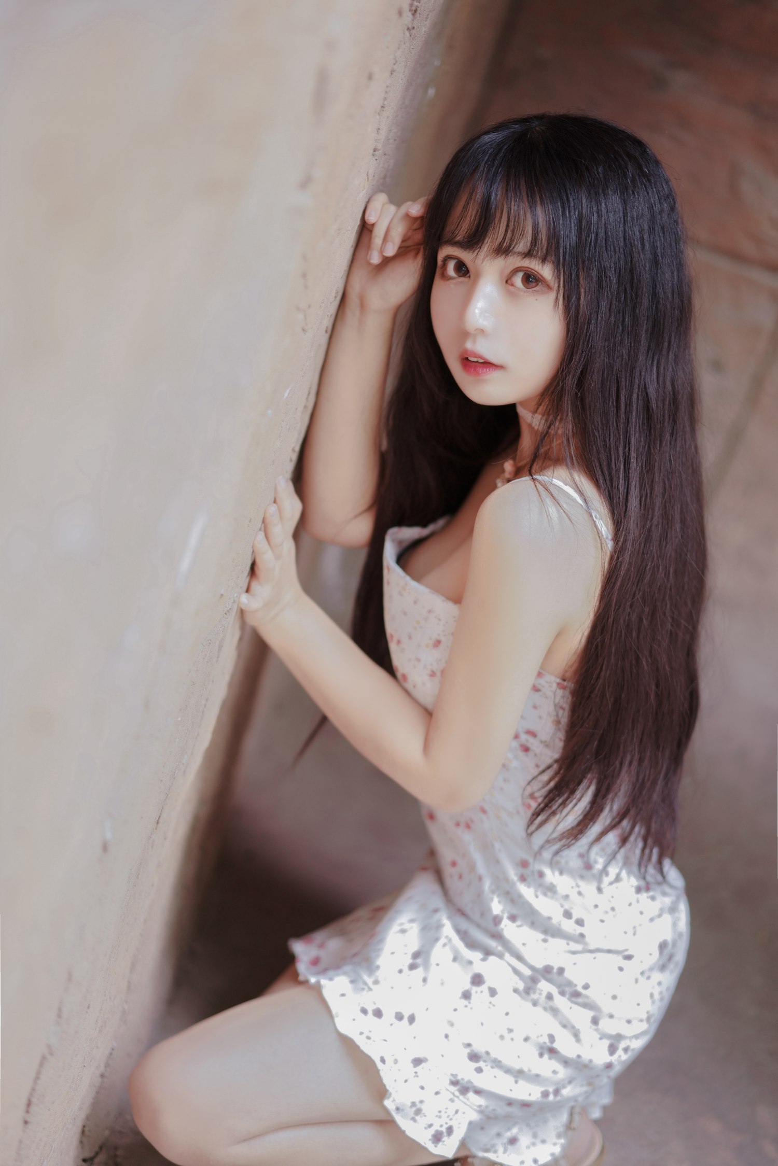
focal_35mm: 55
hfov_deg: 24.6
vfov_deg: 36.2
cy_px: 583
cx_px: 389
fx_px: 1782
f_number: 1.8
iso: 400
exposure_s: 1/200
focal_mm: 55
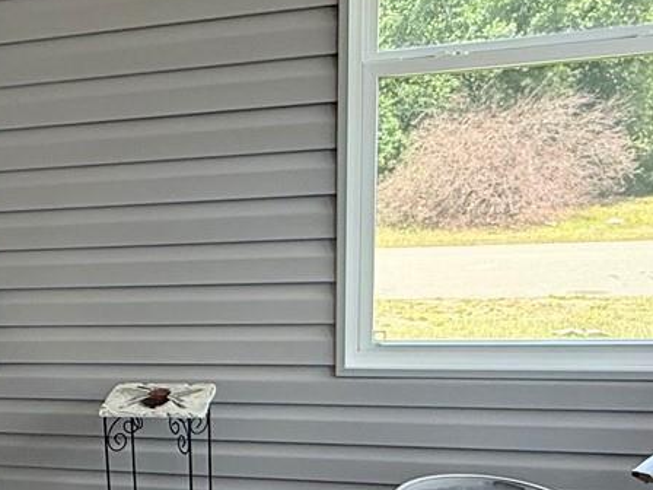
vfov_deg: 28.5
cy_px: 388
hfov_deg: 35.3
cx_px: 29
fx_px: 943
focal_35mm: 50
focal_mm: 2.22
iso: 125
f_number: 2.2
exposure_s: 1/99
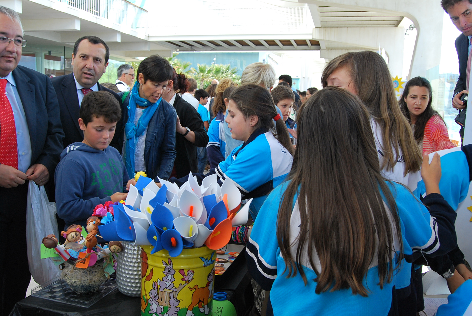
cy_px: 158
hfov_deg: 61.9
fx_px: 394
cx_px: 236
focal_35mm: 30
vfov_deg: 43.7
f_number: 7.1
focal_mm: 20
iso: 400
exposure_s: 1/200
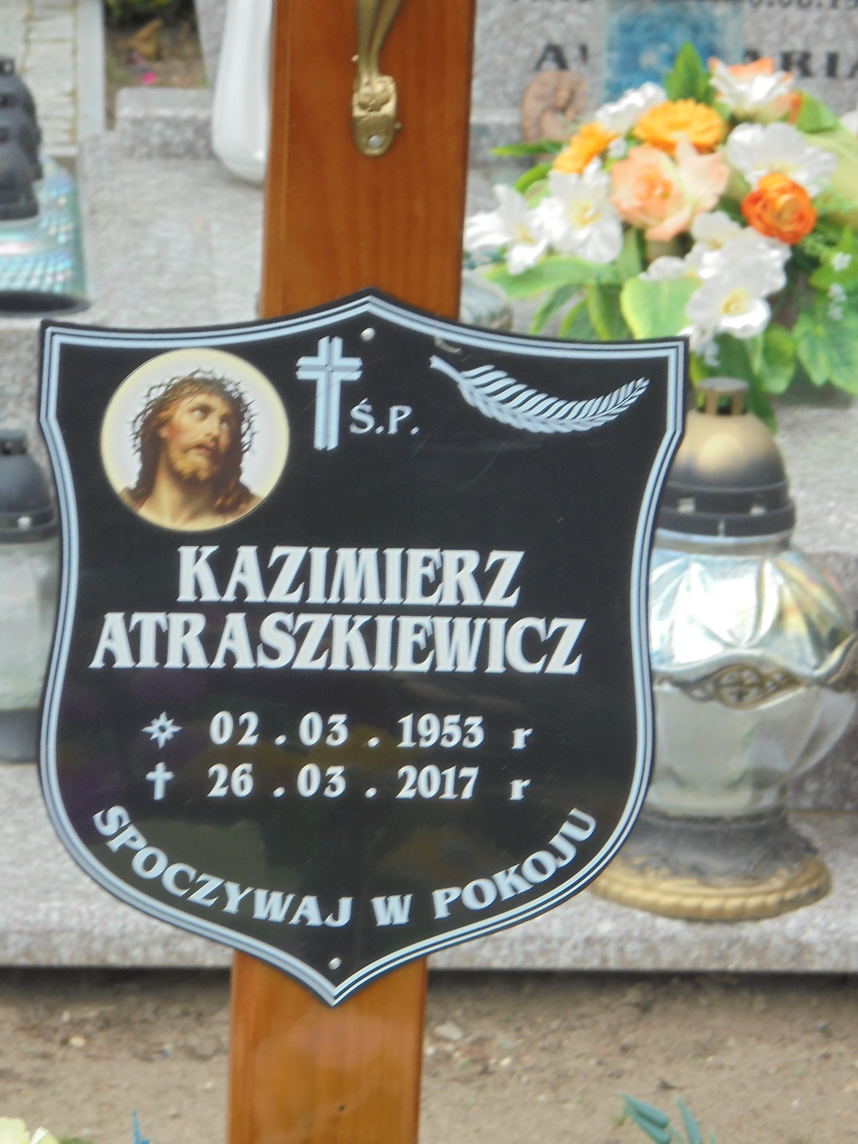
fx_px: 5156
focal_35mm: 156
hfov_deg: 9.5
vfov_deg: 12.7
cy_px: 572
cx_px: 429
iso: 160
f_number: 6.5
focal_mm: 27.6
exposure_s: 1/125
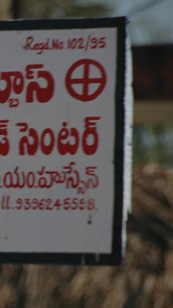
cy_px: 154
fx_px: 3871
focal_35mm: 475
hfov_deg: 2.6
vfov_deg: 4.5
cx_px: -34
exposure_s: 1/500
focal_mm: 200
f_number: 5.6
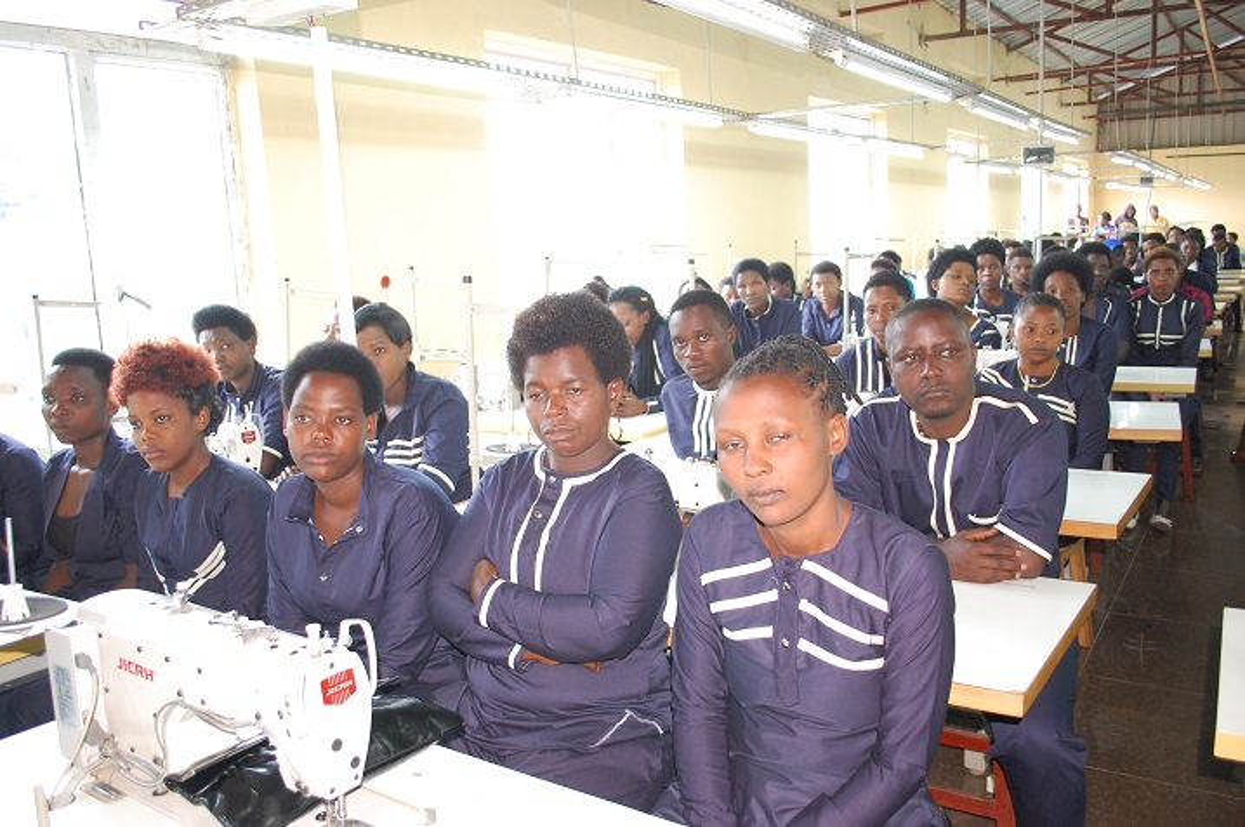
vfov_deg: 43.5
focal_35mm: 30
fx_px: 1036
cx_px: 622
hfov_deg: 62.0
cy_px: 414
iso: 800
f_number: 3.8
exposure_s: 1/60
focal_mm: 20
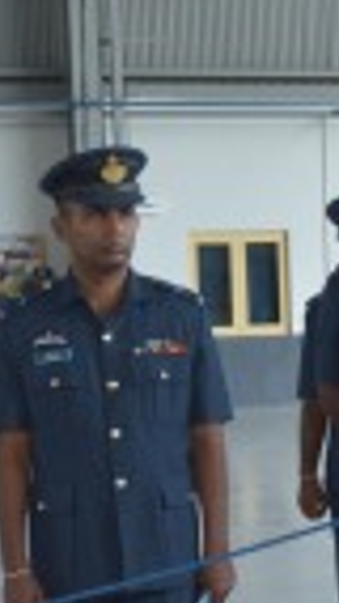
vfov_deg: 17.3
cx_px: 576
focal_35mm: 119
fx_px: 1899
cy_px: 684
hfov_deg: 9.8
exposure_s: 1/60
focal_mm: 18
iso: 200
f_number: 6.3
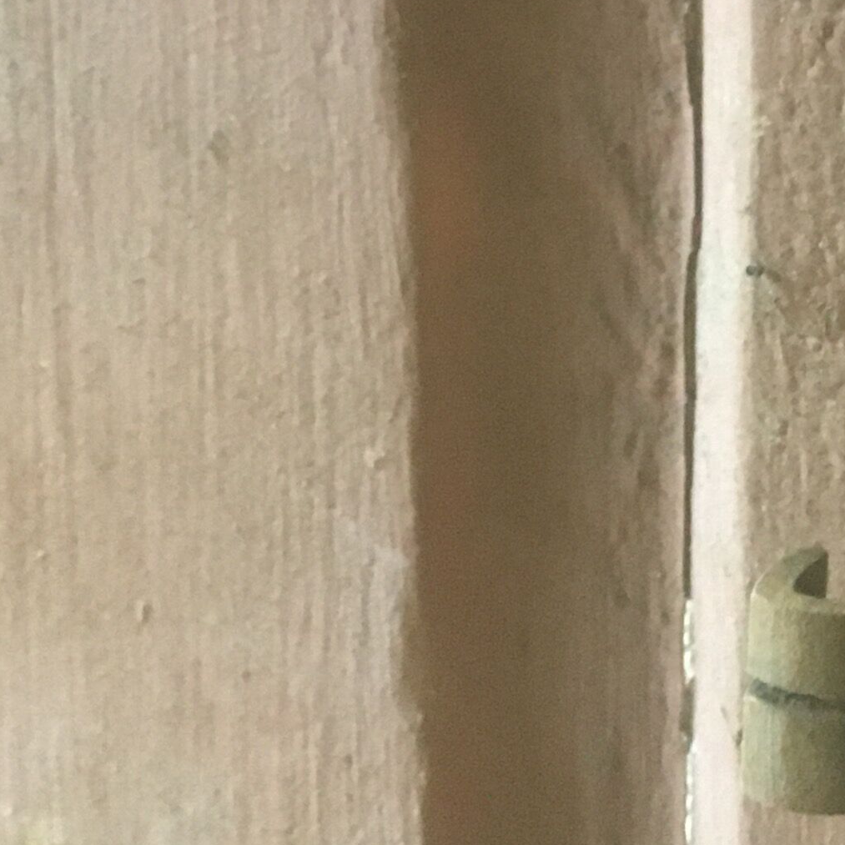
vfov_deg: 15.8
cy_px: -380
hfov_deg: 16.3
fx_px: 2817
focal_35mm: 102
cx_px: 1045
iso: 200
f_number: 2.2
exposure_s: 1/17
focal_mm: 4.15
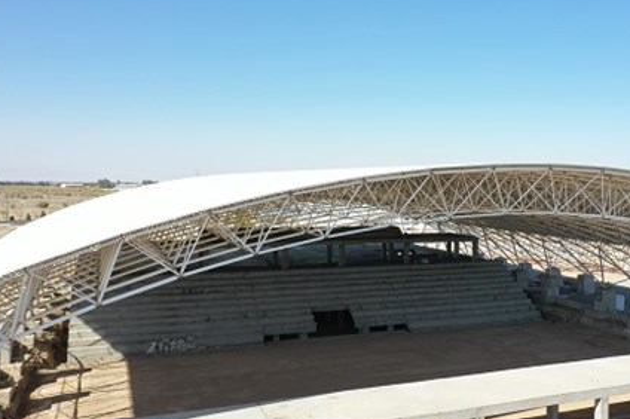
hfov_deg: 51.3
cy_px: 195
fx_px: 647
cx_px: 398
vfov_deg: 35.9
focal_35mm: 37
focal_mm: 10.26
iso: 100
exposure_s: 1/320
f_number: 5.6
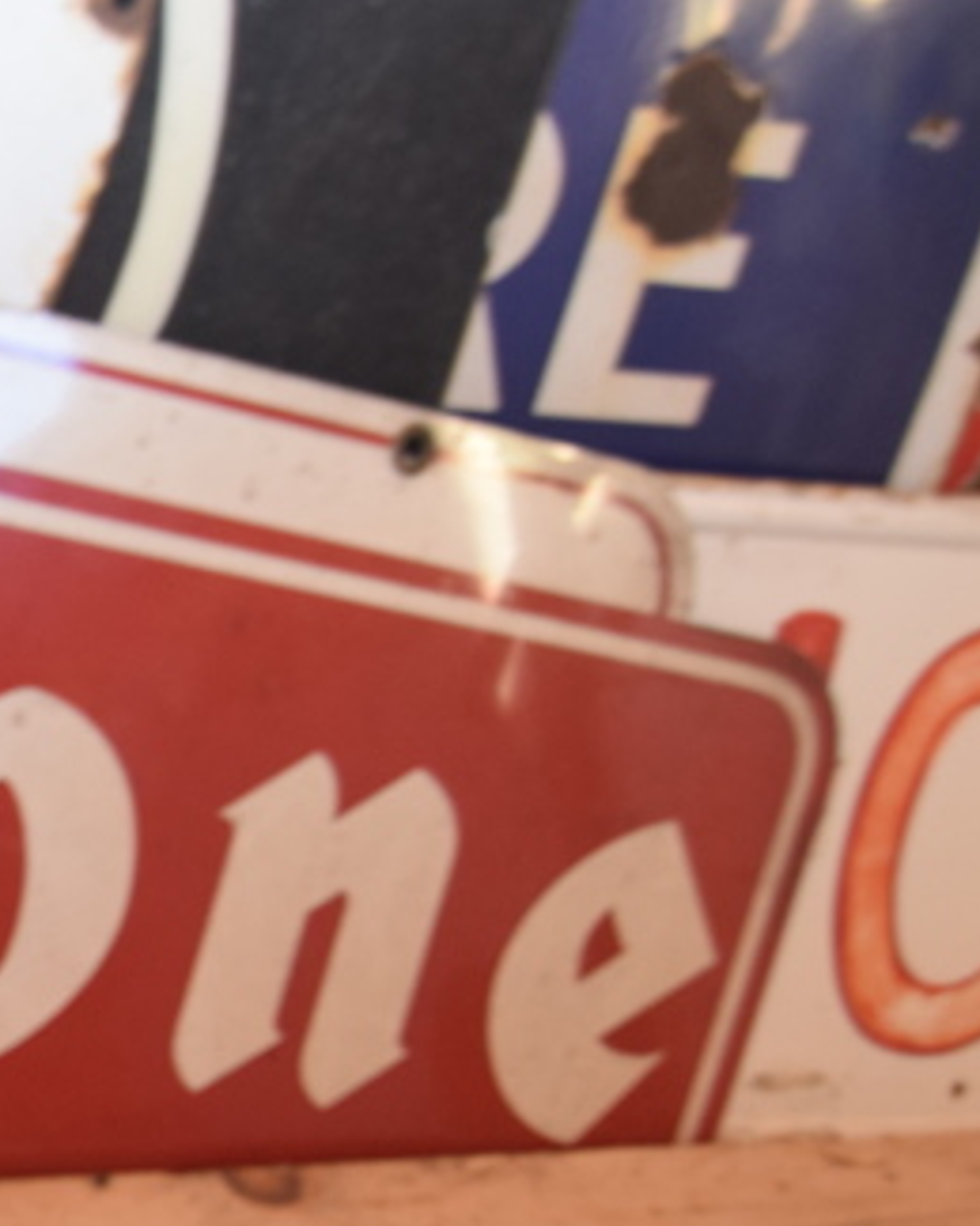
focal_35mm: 53
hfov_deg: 22.0
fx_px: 1922
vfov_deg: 34.5
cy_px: 935
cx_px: -613
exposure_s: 1/60
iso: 800
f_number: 4
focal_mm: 14
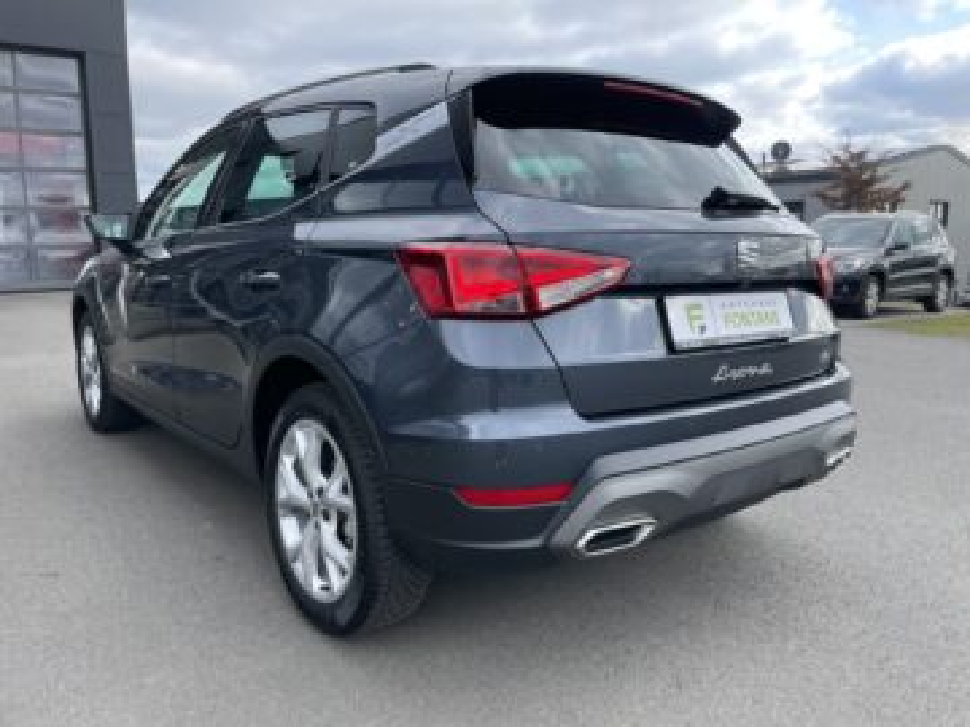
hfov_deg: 67.3
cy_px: 364
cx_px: 485
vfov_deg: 53.1
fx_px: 729
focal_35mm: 26
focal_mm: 4.2
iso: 32
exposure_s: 1/612
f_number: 1.6
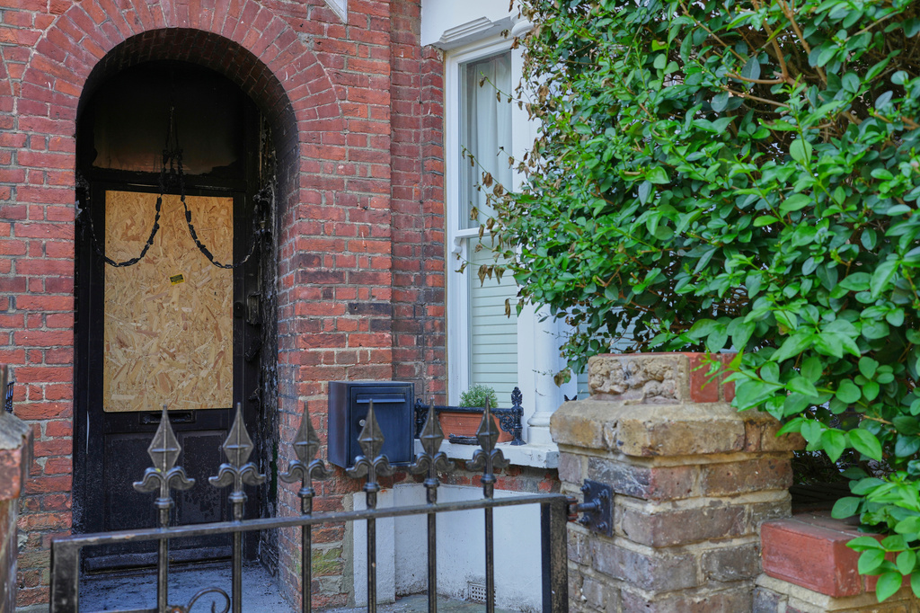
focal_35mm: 35
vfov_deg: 37.8
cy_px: 306
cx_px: 460
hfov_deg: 54.4
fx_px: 894
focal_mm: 35
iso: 125
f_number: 6.3
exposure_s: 1/60
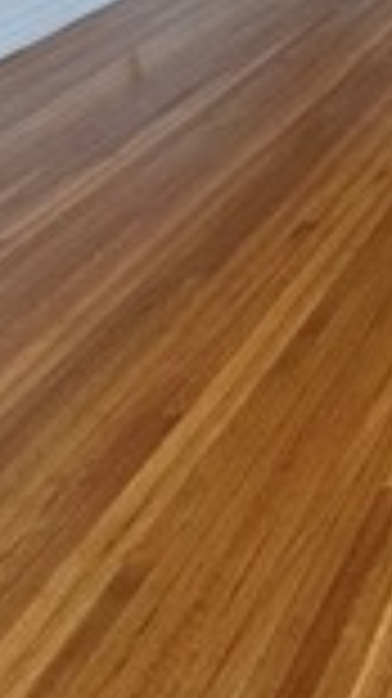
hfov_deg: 13.9
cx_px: 919
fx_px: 1166
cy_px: -225
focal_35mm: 63
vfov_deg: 27.4
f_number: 2.2
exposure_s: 1/99
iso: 100
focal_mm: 2.22
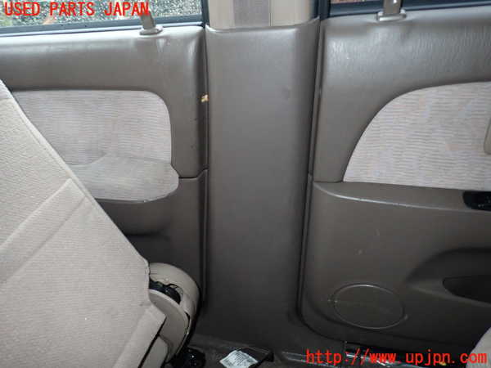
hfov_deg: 69.4
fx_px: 355
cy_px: 184
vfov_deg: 54.9
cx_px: 246
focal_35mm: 25
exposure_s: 1/30
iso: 320
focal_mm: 4.5
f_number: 5.6
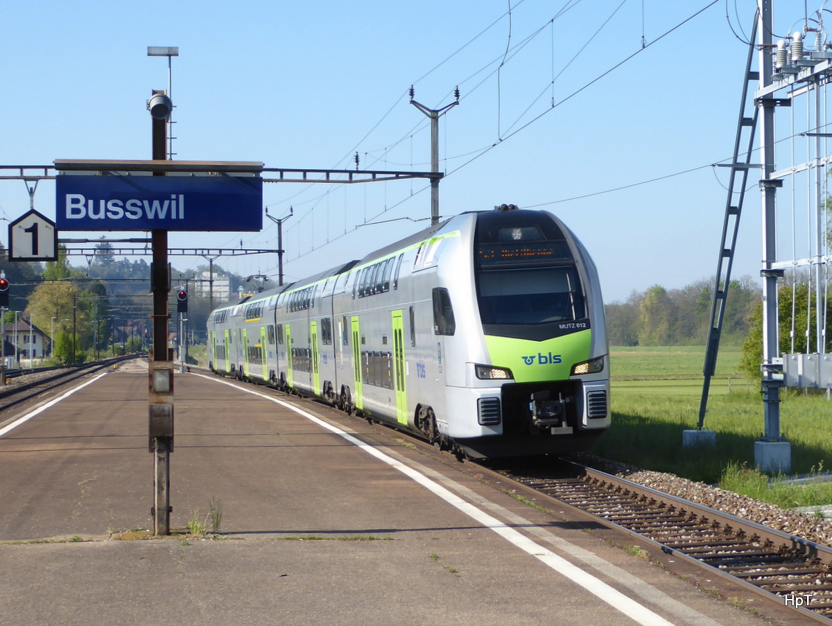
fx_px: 1444
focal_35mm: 60
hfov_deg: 32.1
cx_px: 416
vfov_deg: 24.5
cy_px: 313
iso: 80
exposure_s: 1/320
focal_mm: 10.3
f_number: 4.2
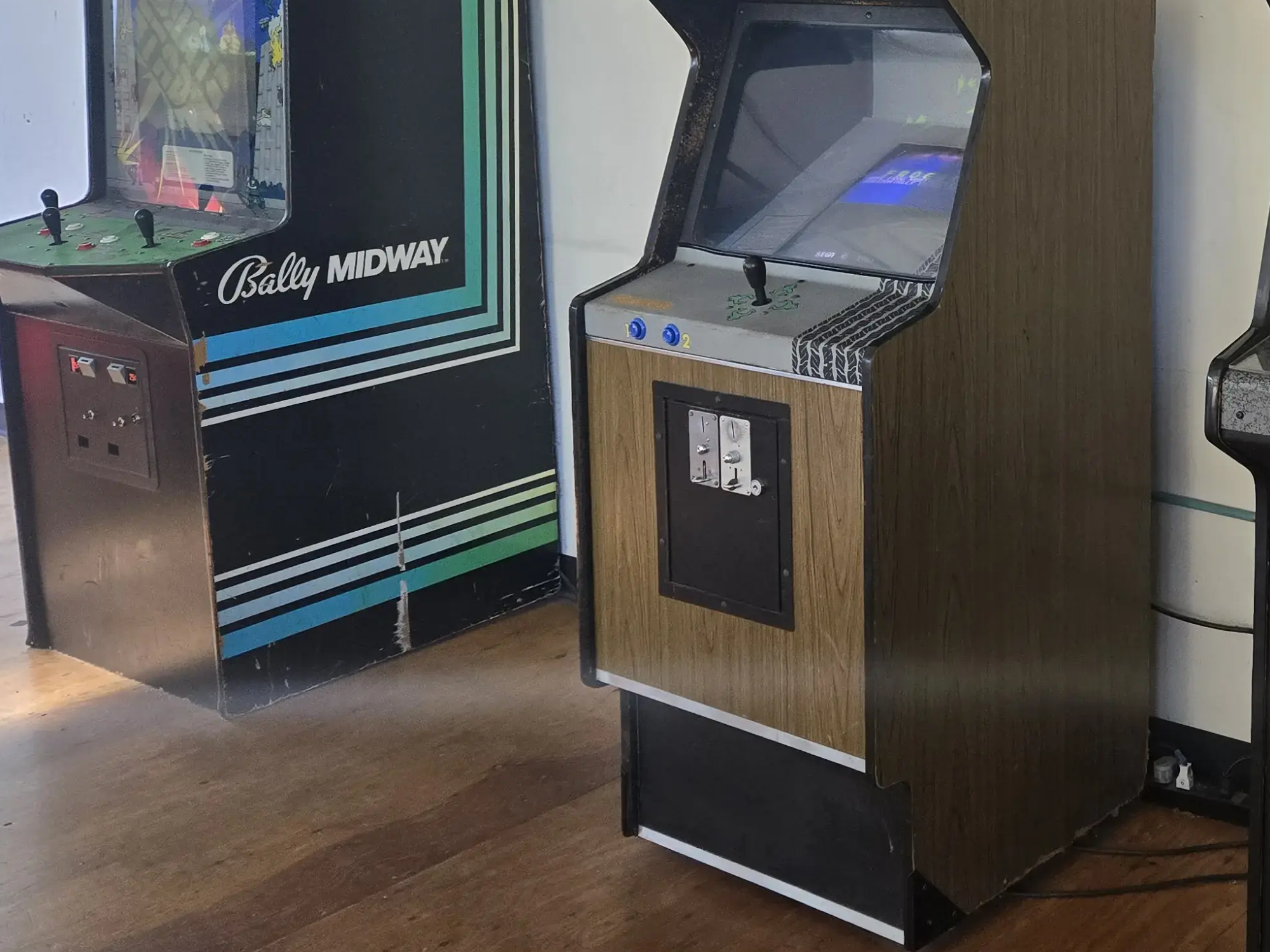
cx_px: 1150
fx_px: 1688
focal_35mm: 46
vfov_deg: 30.9
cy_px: 214
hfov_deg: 38.3
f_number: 1.8
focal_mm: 5.4
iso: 320
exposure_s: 1/120
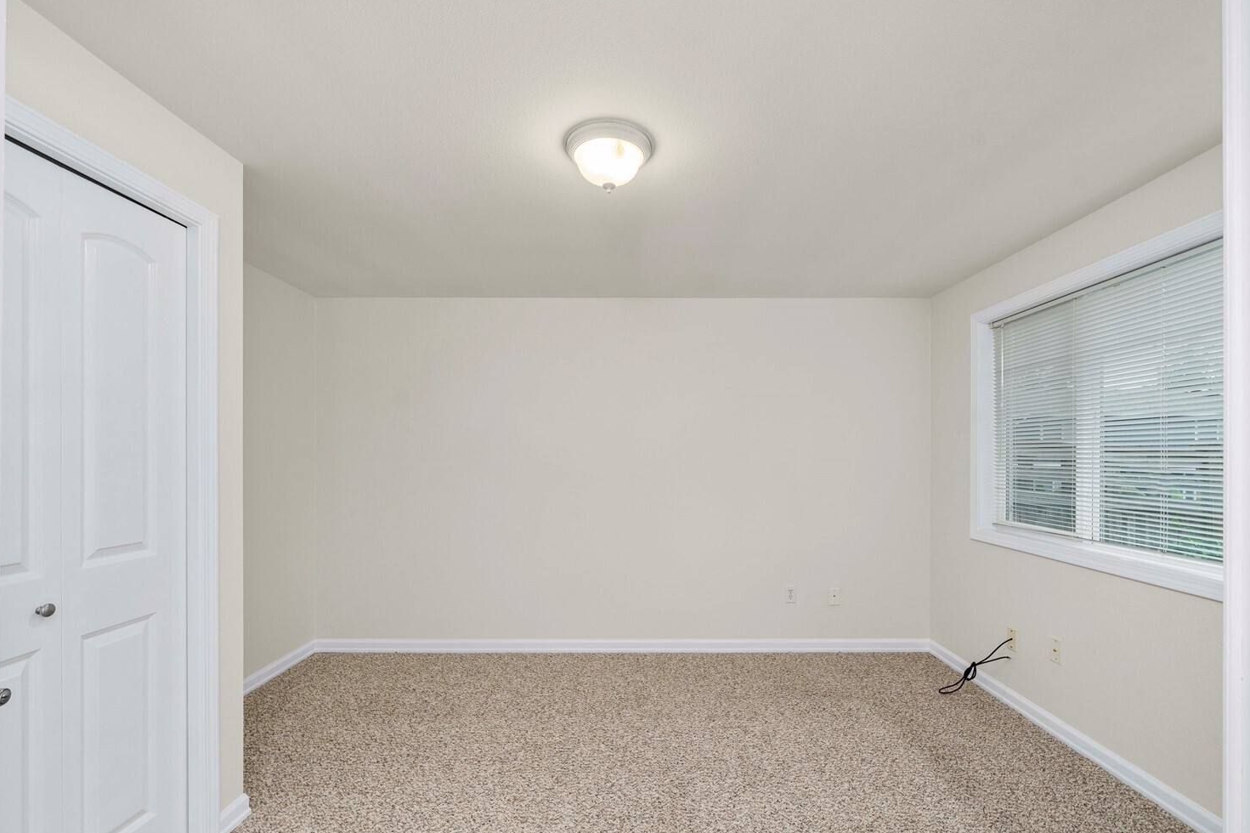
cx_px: 590
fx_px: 521
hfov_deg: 100.3
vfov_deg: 77.0
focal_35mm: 15
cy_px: 463
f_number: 7.1
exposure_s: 1/60
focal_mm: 13
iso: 320
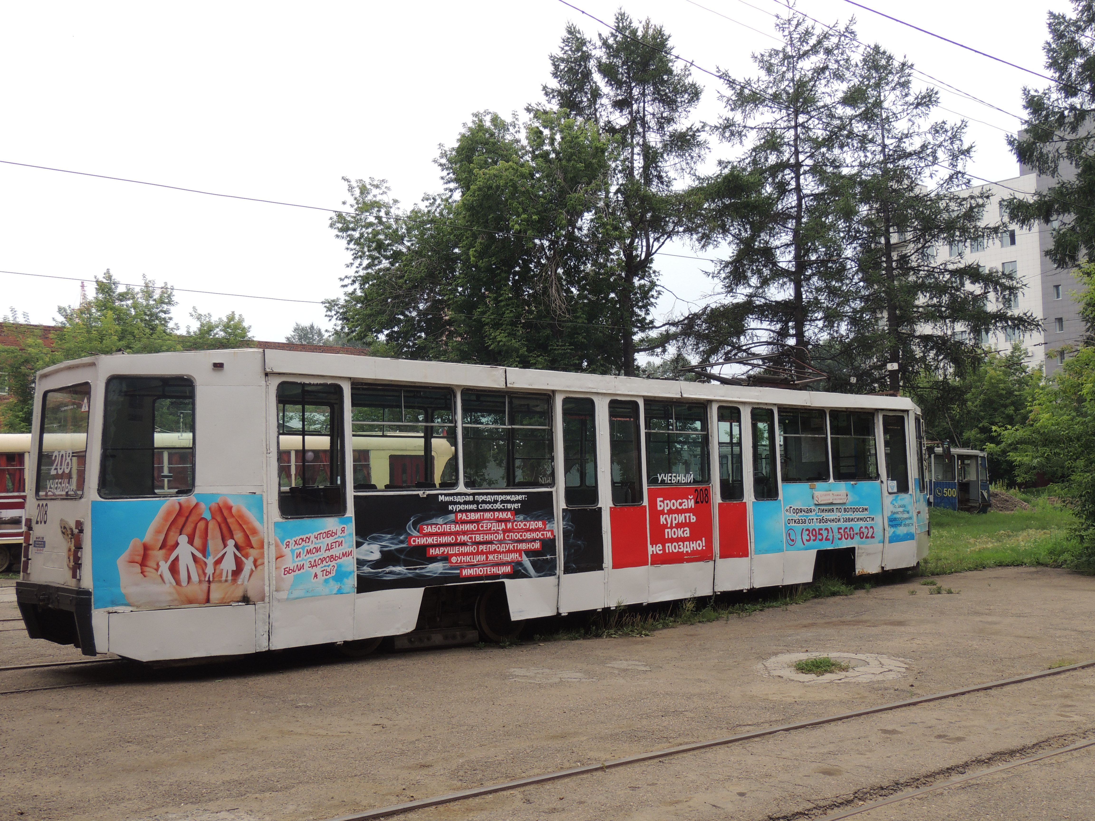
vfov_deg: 40.7
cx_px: 548
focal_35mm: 35
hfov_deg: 52.6
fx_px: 1107
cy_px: 410
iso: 100
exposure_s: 1/400
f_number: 3.3
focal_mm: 6.2
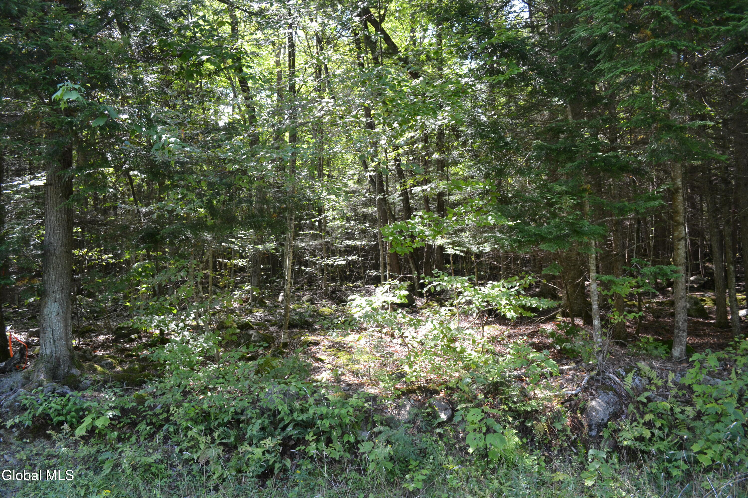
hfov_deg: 67.4
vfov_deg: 47.9
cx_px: 374
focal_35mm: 27
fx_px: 561
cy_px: 249
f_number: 5.6
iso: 400
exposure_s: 1/125
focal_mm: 18
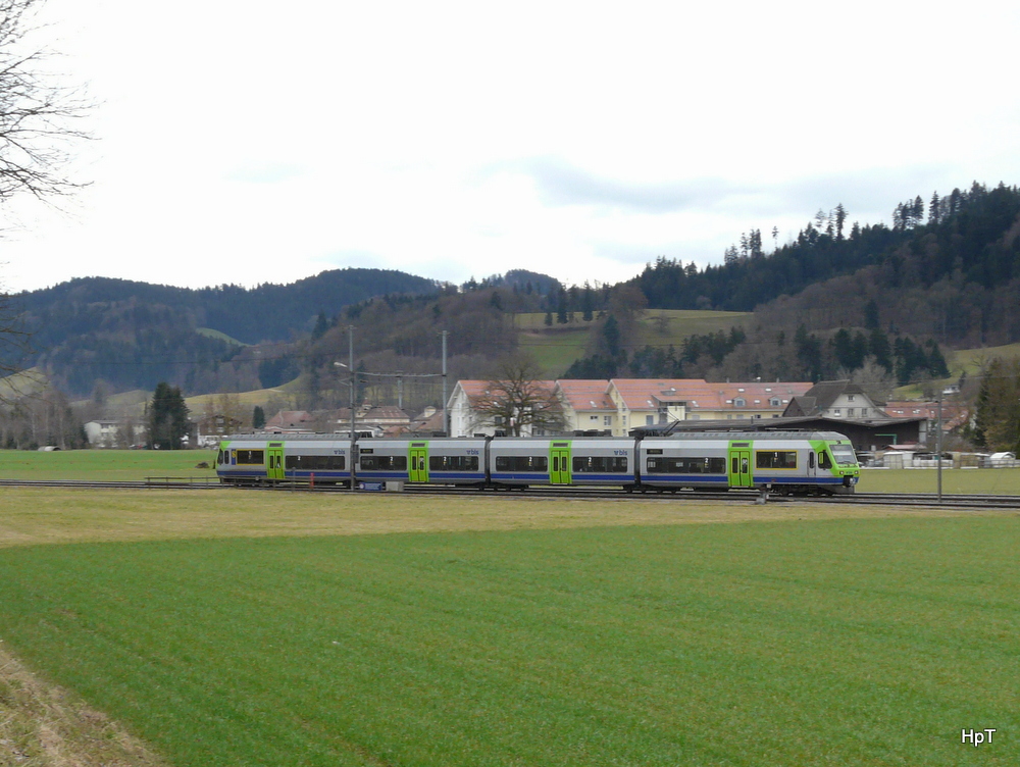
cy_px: 384
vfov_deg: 26.1
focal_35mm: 56
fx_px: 1652
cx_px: 510
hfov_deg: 34.3
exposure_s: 1/160
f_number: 4
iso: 100
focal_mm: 9.2
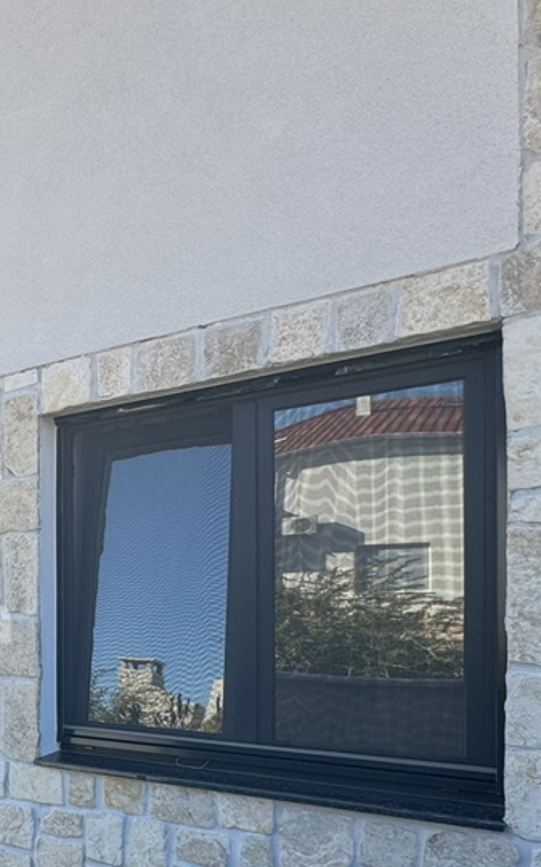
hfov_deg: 29.7
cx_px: -183
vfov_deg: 56.0
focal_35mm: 33
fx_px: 779
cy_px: 625
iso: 50
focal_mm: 2.22
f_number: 2.2
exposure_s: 1/664
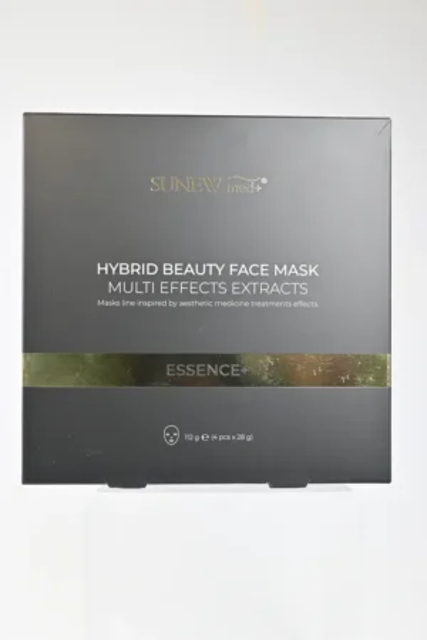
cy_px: 320
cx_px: 214
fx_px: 774
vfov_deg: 45.0
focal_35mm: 44
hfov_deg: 30.8
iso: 320
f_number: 6.3
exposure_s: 1/60
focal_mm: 29
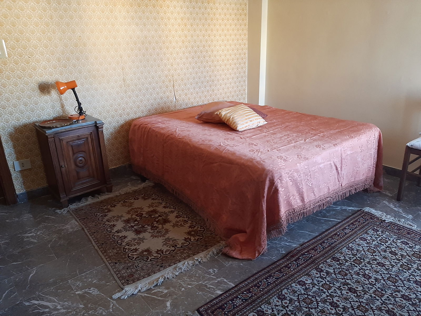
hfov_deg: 65.3
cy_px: 158
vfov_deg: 51.4
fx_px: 328
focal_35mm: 27
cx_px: 210
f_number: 1.7
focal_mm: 3.93
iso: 200
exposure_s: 1/25
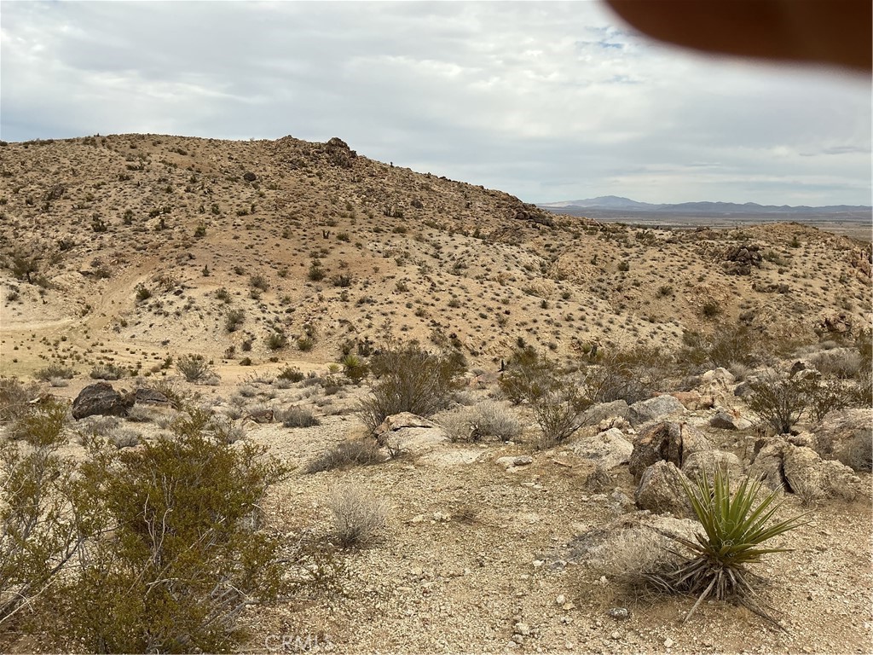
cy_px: 328
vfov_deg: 48.2
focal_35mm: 29
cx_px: 436
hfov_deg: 61.7
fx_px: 731
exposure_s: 1/2667
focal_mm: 3
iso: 25
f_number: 1.8
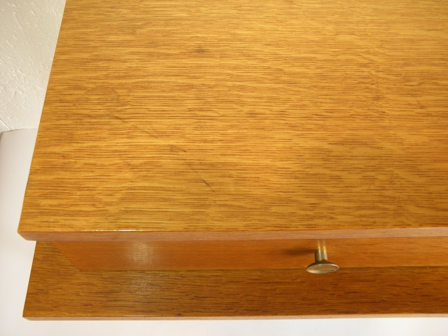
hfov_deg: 54.0
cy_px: 168
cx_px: 224
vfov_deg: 41.8
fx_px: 440
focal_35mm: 34
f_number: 3.7
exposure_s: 1/30
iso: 200
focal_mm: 6.2
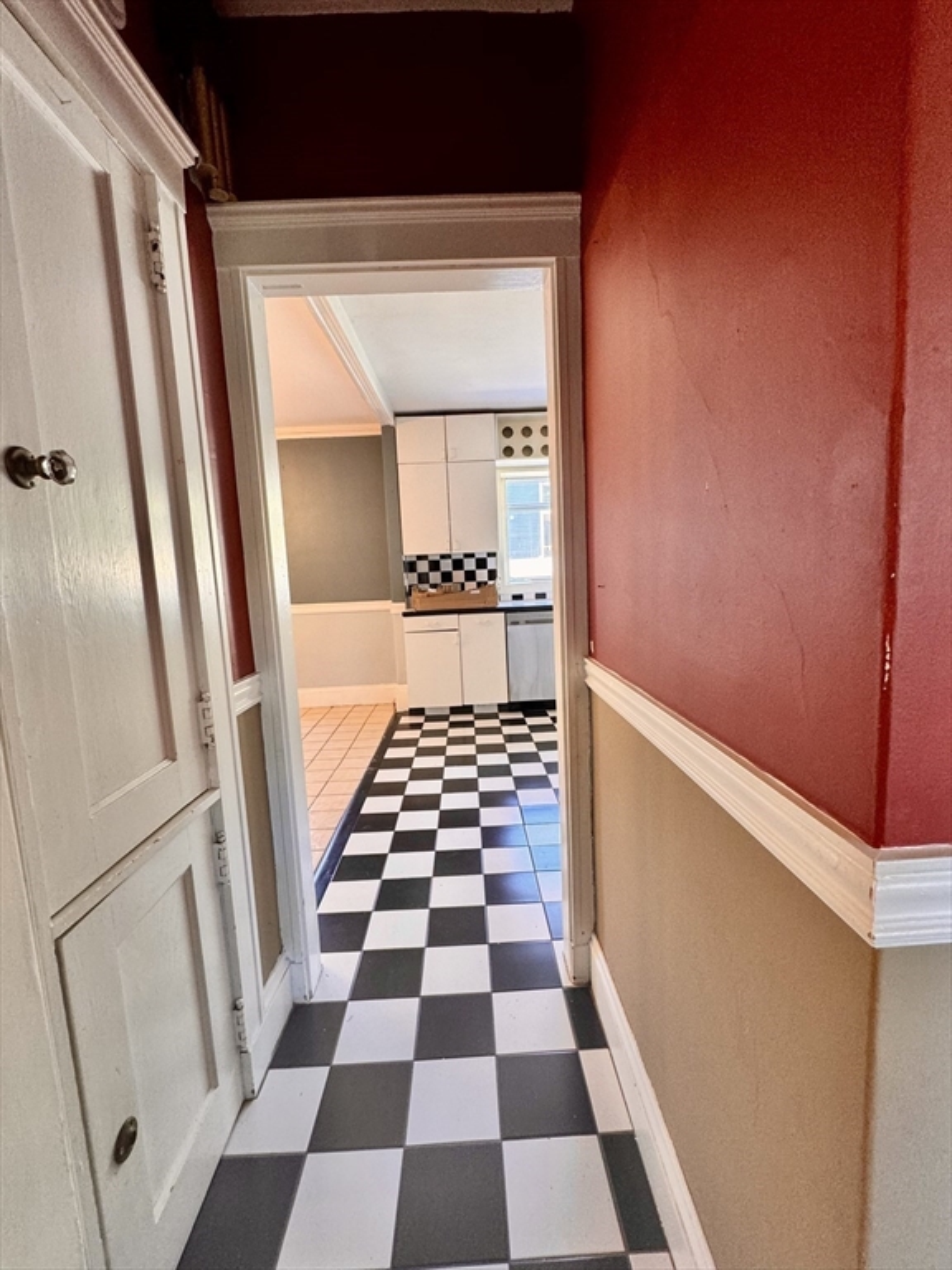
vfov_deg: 102.1
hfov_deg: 85.7
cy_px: 635
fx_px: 513
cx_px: 476
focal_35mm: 14
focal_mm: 2.22
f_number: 2.2
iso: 160
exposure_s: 1/60
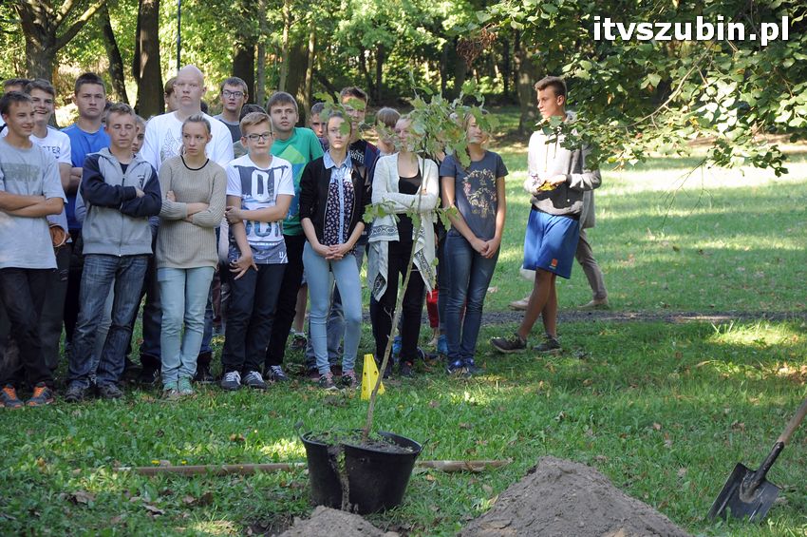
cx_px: 404
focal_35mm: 120
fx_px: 2687
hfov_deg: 17.1
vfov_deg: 11.4
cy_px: 268
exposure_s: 1/100
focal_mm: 80
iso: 400
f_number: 5.3
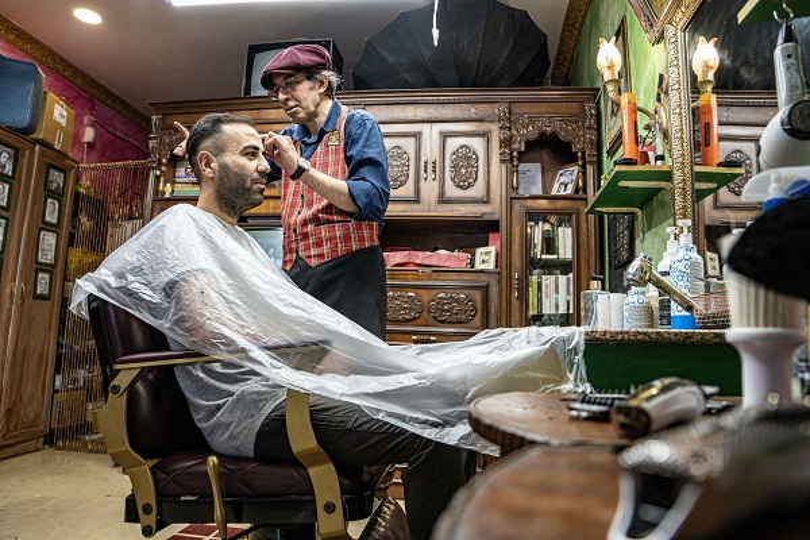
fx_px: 540
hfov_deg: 73.7
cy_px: 270
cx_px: 405
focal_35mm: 24
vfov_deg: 53.1
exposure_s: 1/160
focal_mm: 24
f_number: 4
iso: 2500
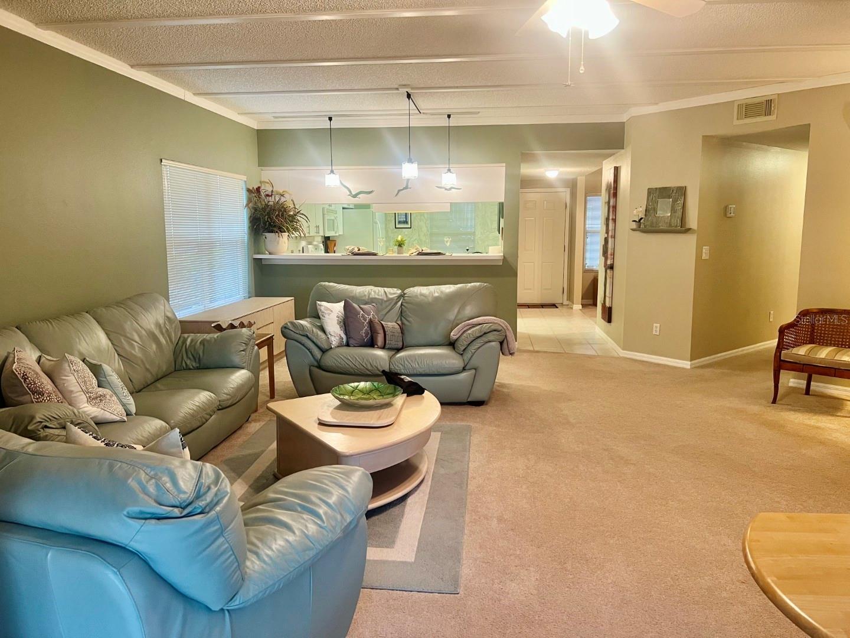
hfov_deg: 67.3
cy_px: 319
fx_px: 638
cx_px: 425
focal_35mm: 26
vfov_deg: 53.1
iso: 125
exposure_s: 1/60
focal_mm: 5.7
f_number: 1.5
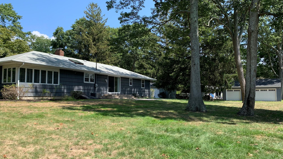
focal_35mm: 29
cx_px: 139
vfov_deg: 40.2
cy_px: 81
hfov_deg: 66.1
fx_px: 218
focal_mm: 4.25
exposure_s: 1/879
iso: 25
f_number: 1.8
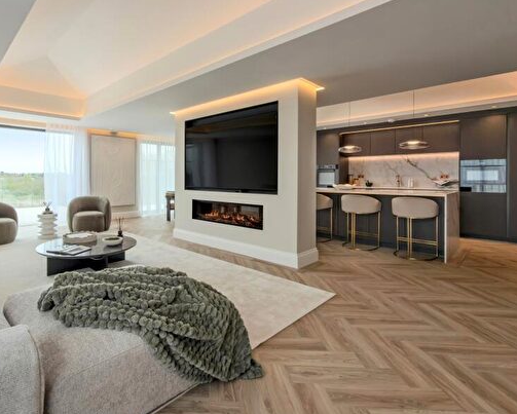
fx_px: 291
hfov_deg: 81.6
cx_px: 192
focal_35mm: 19
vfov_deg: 70.7
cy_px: 184
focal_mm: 2.22
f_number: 2.2
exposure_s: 1/150
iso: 50
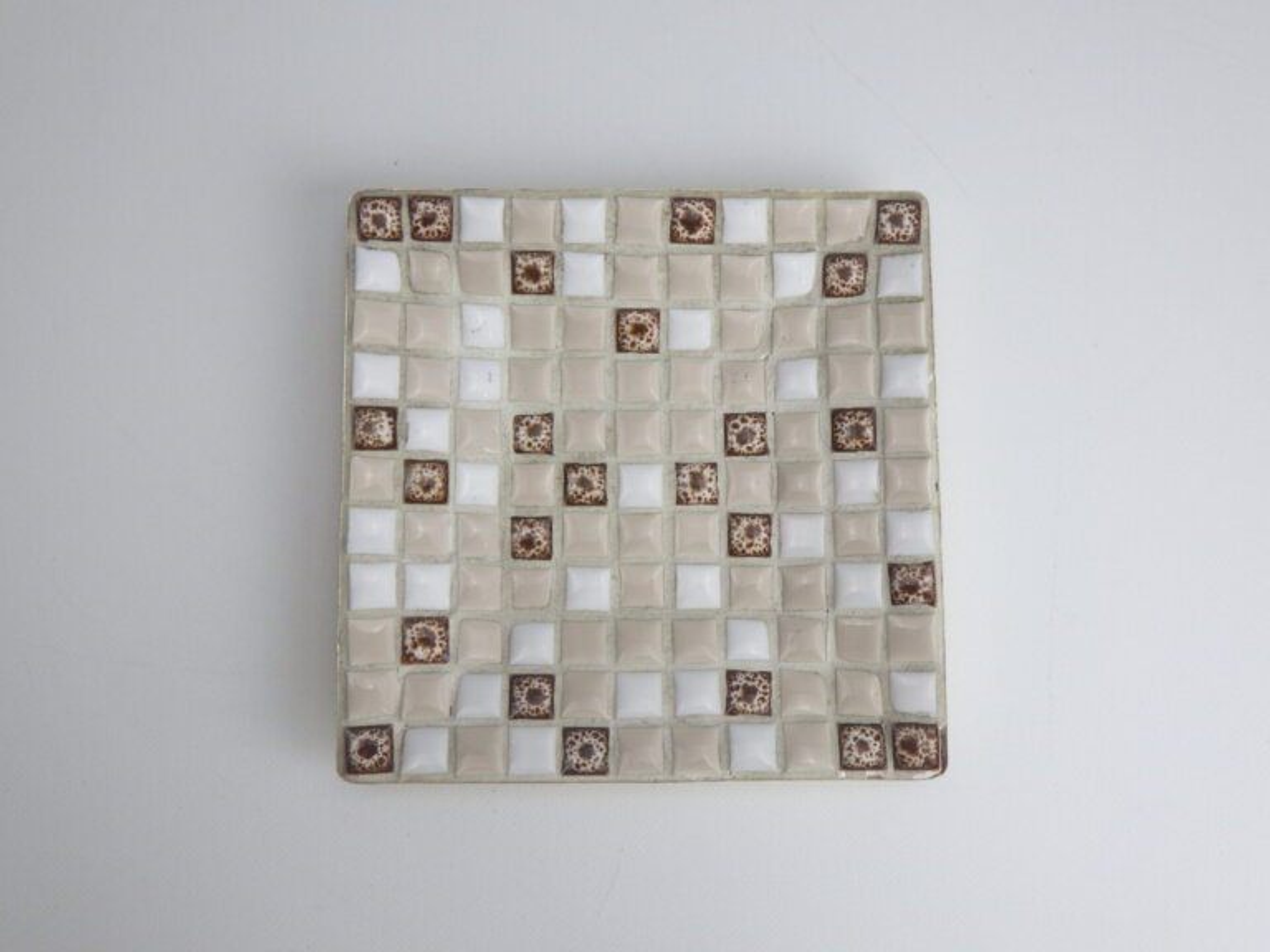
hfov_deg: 54.0
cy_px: 476
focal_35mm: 34
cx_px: 635
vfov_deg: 41.8
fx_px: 1247
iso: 125
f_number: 3.8
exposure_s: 1/100
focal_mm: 6.1
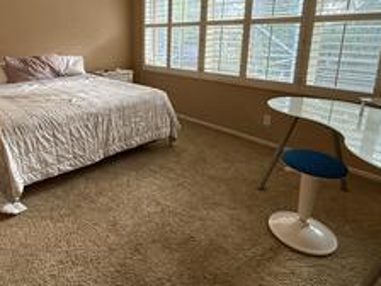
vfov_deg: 53.7
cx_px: 136
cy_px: 94
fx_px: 275
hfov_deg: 68.0
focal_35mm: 25
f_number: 2.2
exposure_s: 1/60
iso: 320
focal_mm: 2.22
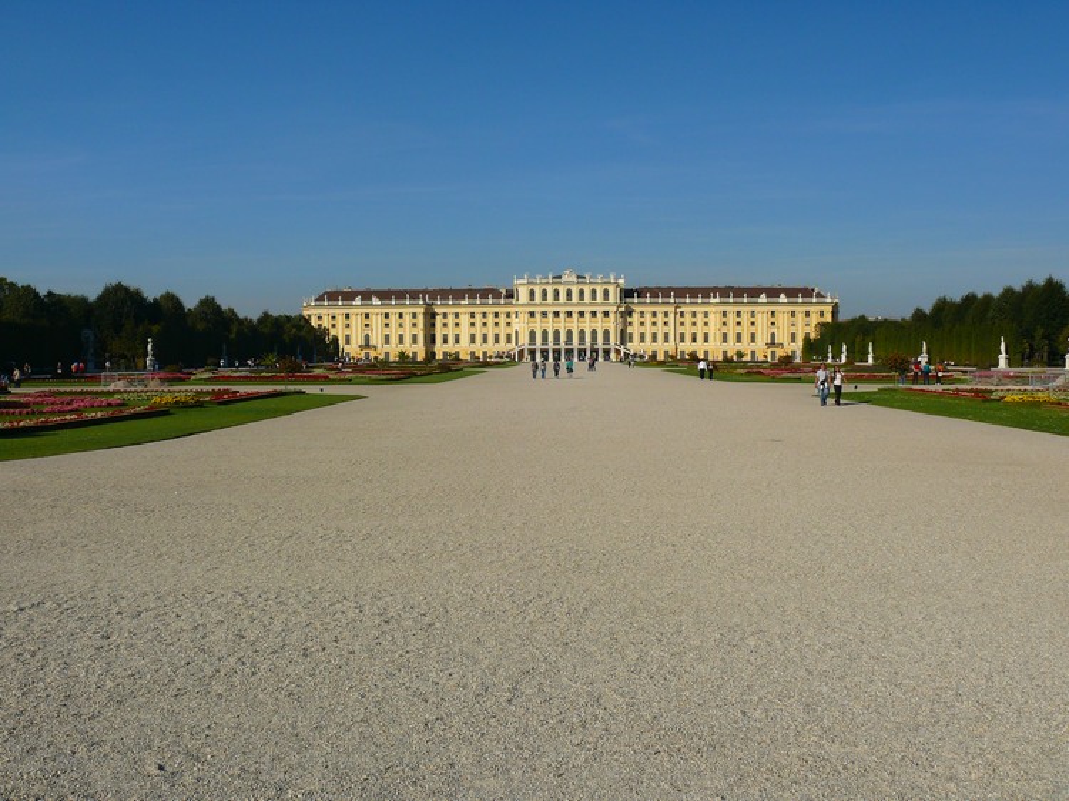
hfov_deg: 52.6
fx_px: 1081
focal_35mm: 35
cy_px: 400
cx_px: 534
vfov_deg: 40.7
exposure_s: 1/320
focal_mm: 7.4
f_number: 5.6
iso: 100
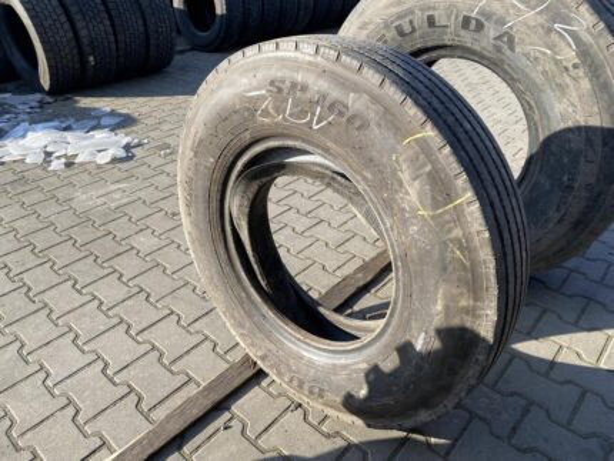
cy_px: 230
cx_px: 307
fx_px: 461
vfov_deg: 53.1
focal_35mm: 26
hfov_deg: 67.3
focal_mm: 4.25
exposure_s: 1/778
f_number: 1.8
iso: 32
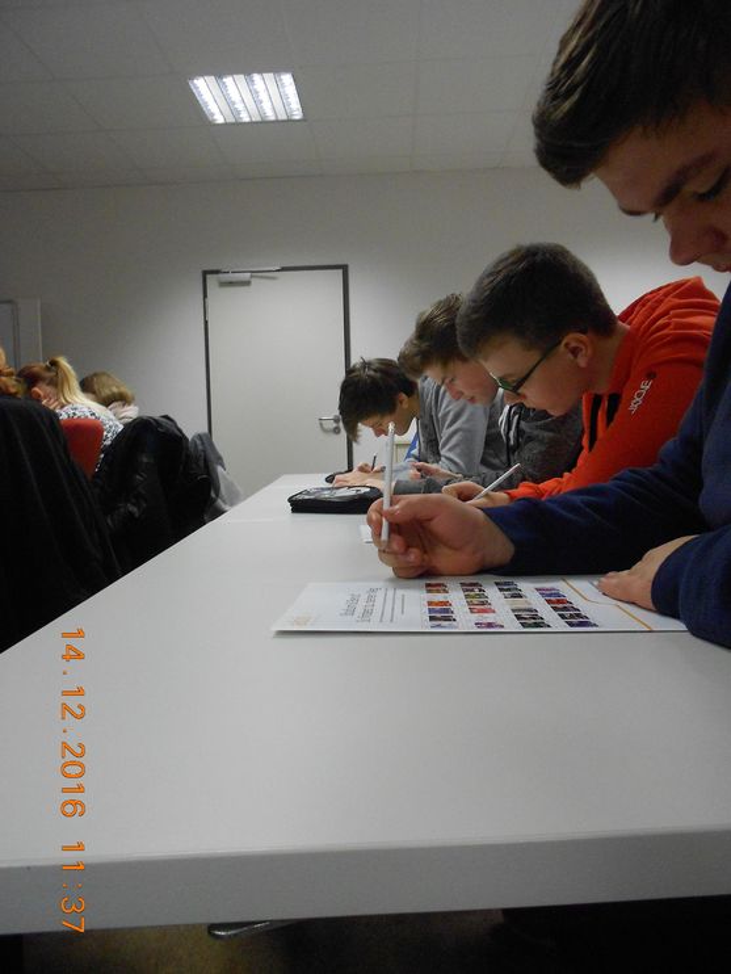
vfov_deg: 67.3
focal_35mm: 26
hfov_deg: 53.1
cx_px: 366
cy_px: 487
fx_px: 732
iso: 400
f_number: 3.2
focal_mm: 4.6
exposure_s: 1/50
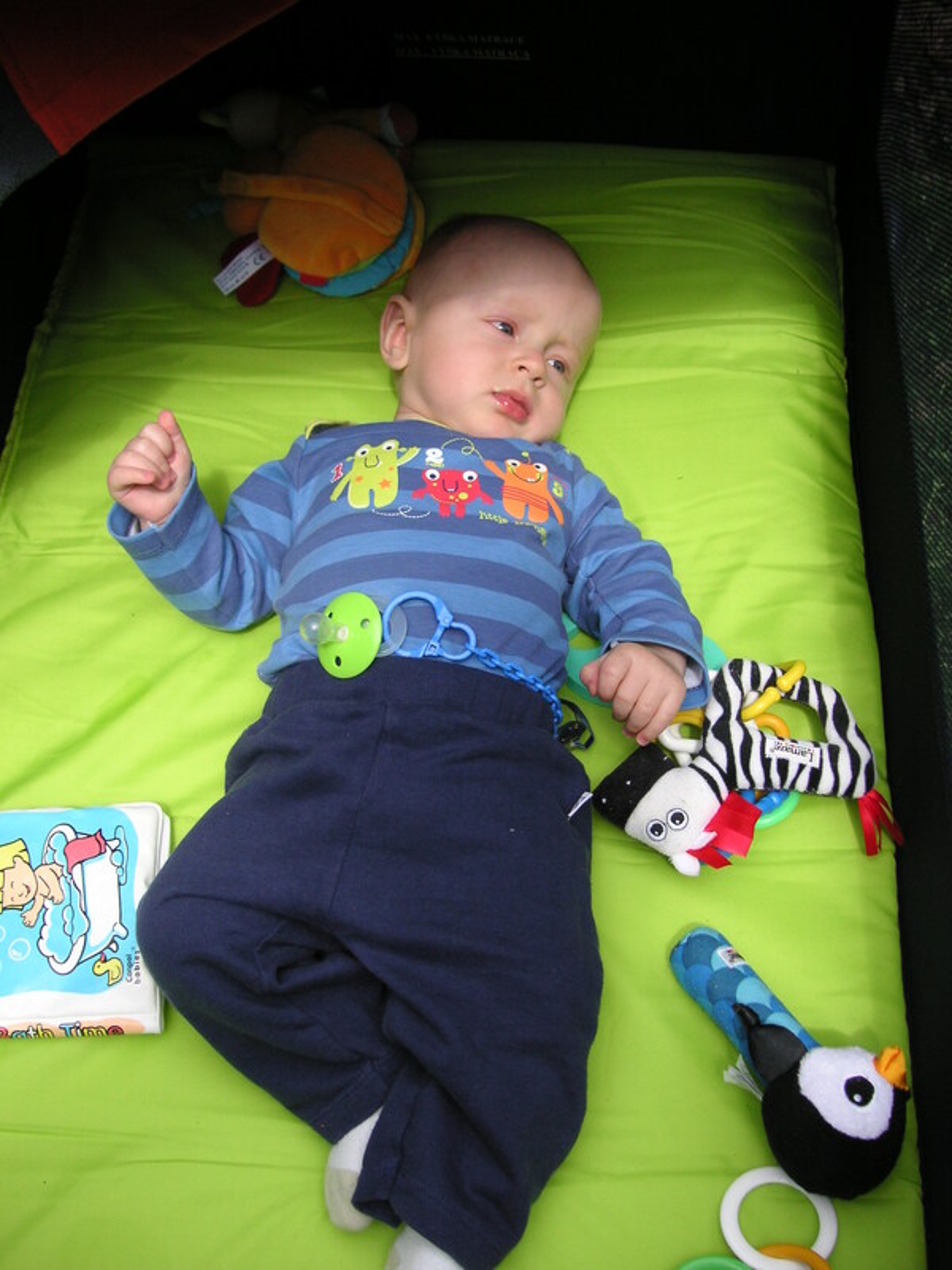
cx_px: 476
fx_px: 1357
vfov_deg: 50.1
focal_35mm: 37
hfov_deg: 38.7
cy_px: 635
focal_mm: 6.1
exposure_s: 1/500
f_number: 2.8
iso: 50
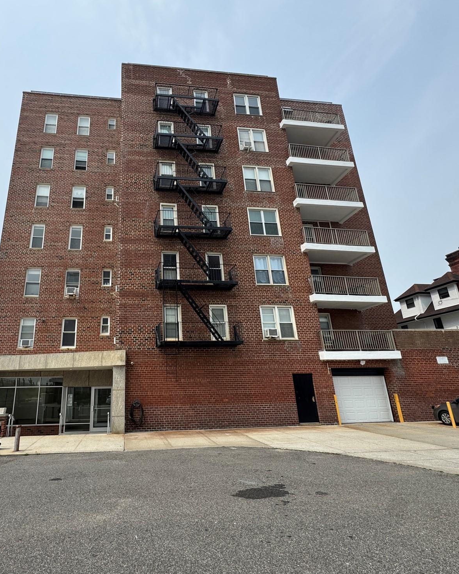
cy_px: 285
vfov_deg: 83.3
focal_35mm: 19
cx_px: 159
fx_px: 323
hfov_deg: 69.2
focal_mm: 2.22
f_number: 2.2
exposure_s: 1/1178
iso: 50
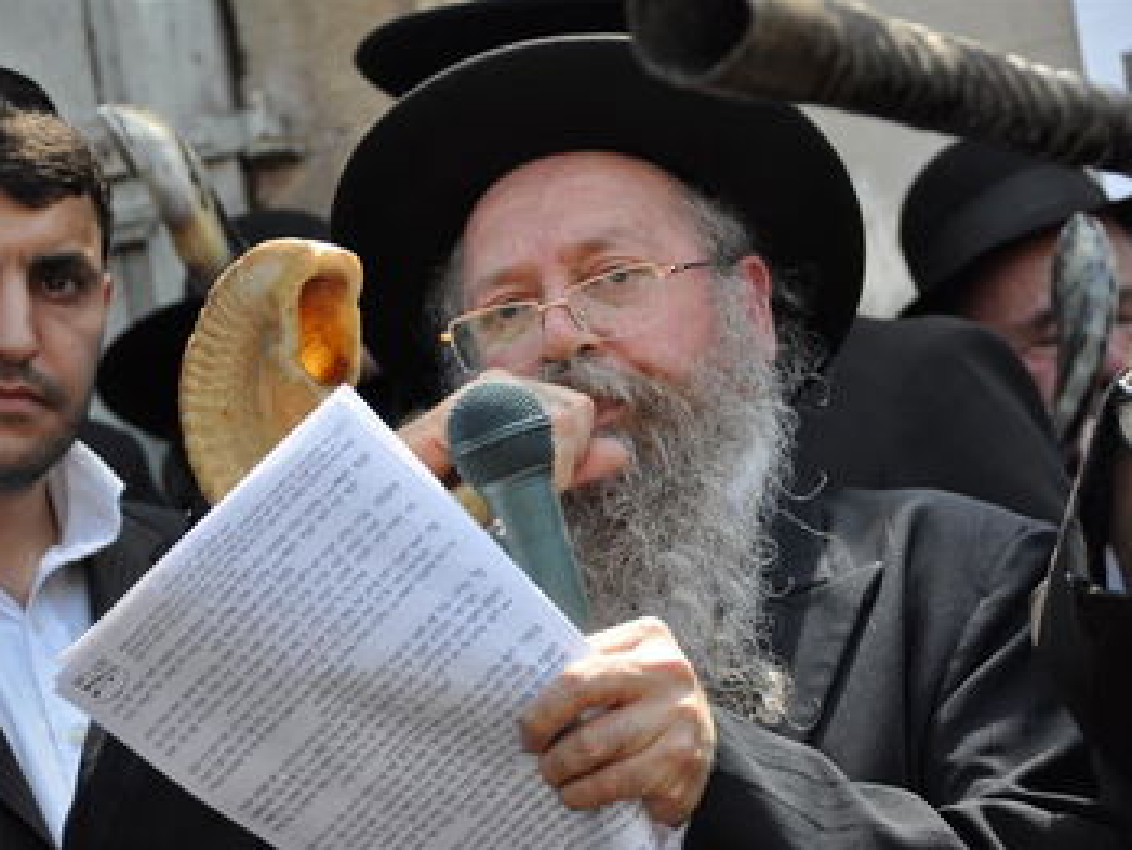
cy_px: 427
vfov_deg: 11.2
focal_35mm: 132
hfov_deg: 14.9
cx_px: 590
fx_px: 4318
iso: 400
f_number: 5
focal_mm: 80
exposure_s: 1/400
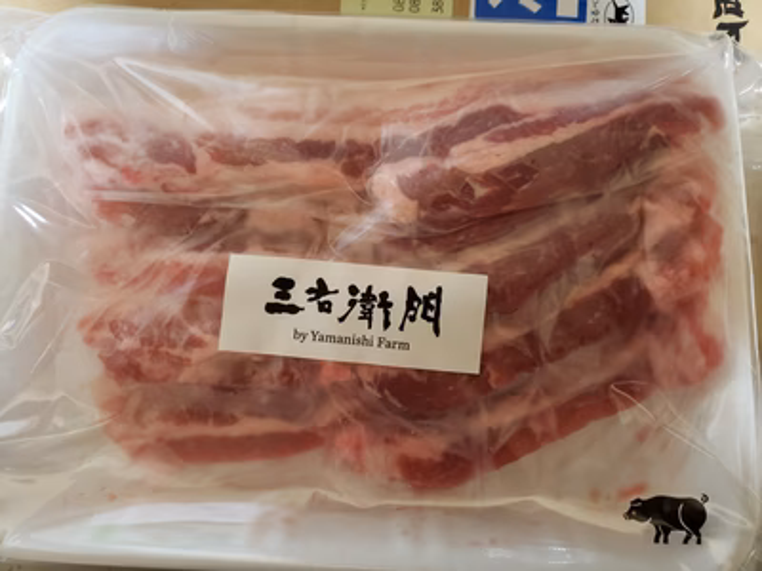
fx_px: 572
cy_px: 286
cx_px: 381
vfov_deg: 53.1
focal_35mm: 26
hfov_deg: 67.3
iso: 250
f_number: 1.5
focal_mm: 4.3
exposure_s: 1/14
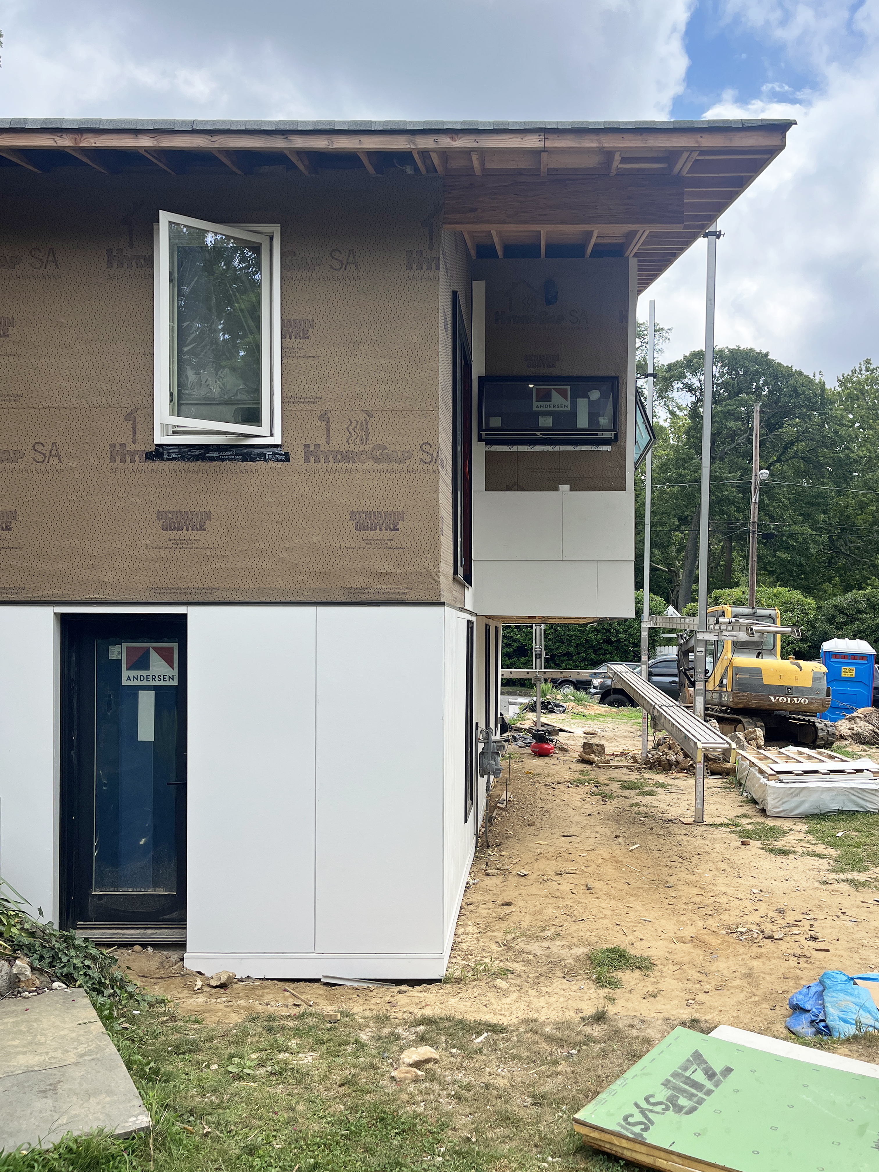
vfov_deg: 67.3
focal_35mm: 26
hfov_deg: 53.1
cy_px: 586
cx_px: 440
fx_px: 880
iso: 50
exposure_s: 1/2632
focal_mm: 5.1
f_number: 1.6
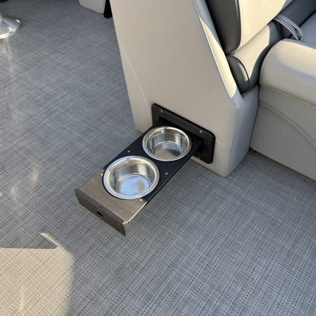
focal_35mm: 31
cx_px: 188
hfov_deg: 52.2
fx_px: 320
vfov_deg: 52.5
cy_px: 158
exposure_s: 1/493
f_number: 1.6
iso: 50
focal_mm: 5.96
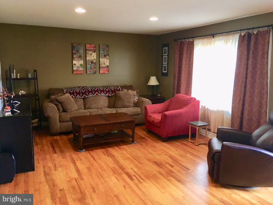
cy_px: 102
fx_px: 229
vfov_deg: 48.2
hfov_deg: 61.7
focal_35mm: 29
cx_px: 136
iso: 64
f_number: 2.2
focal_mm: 4.15
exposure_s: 1/15
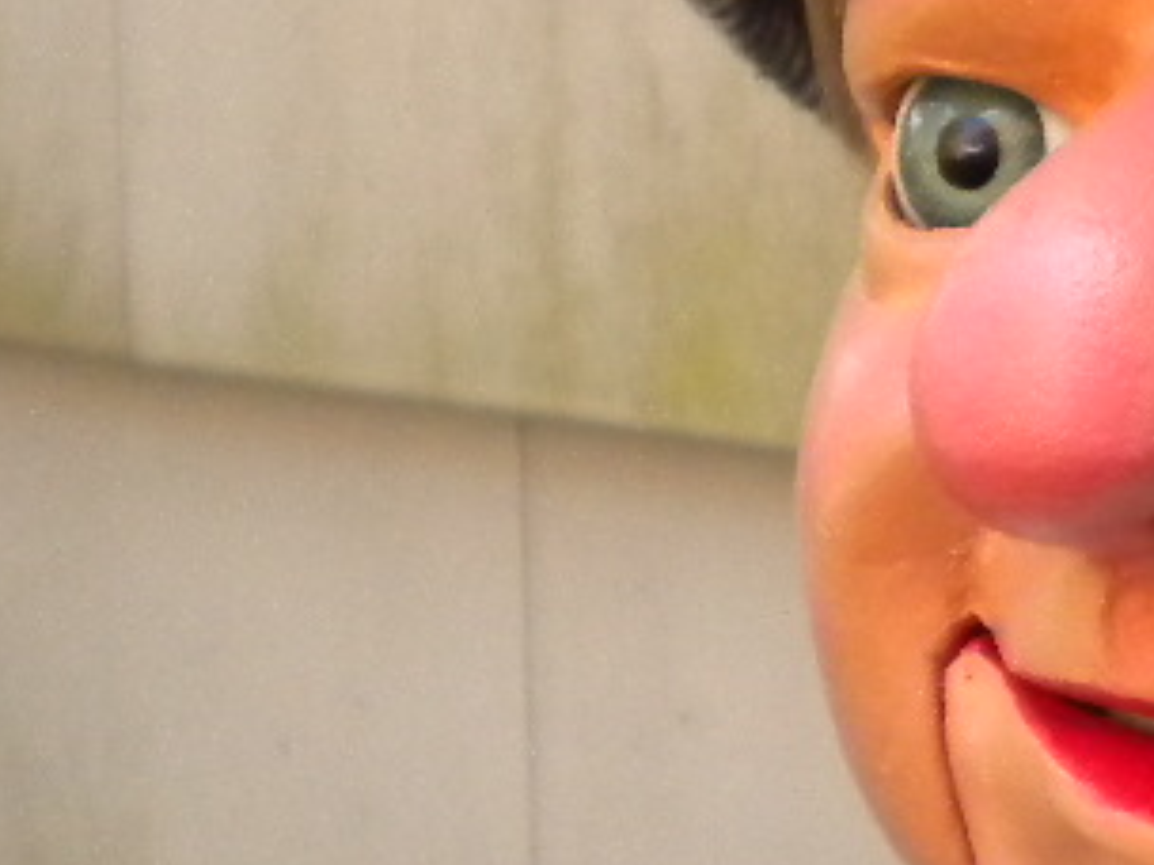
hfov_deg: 15.6
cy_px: 269
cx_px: 1640
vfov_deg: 12.5
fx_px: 3934
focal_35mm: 118
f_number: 3.1
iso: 400
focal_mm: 6.3
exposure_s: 1/284
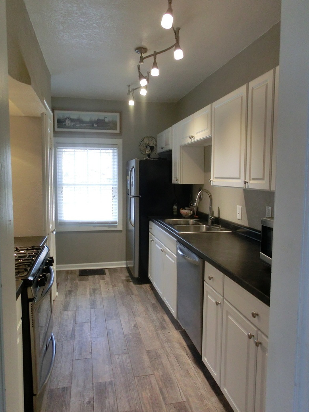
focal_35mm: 25
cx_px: 153
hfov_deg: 54.9
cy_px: 202
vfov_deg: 69.4
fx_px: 297
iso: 400
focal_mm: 4.24
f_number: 3
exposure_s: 1/60
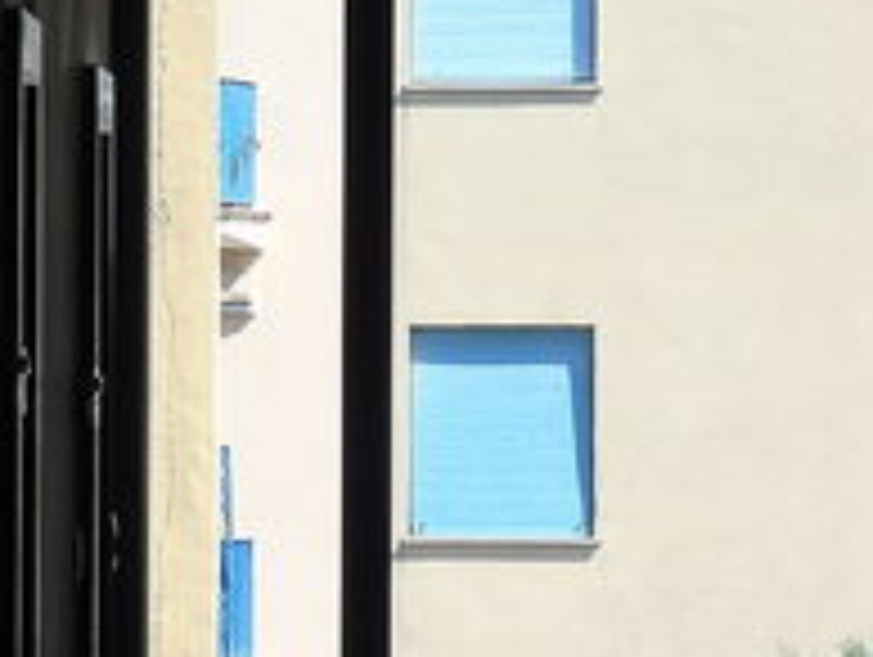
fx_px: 24746
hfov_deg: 2.0
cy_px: 558
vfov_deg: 1.5
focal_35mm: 980
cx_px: 662
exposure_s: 1/250
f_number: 5.1
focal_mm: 57
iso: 80
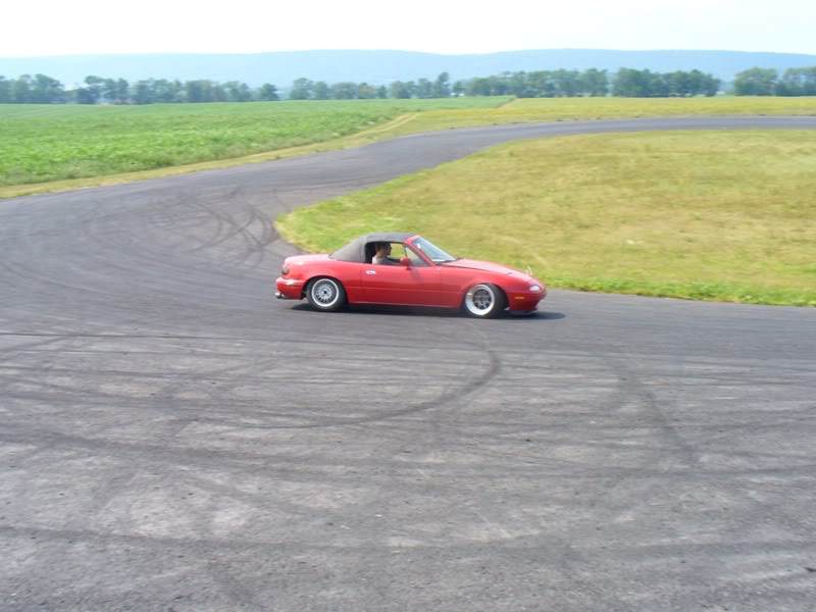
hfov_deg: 44.8
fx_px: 990
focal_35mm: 42
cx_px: 408
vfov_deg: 34.3
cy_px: 306
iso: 80
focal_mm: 7
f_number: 5.8
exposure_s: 1/160
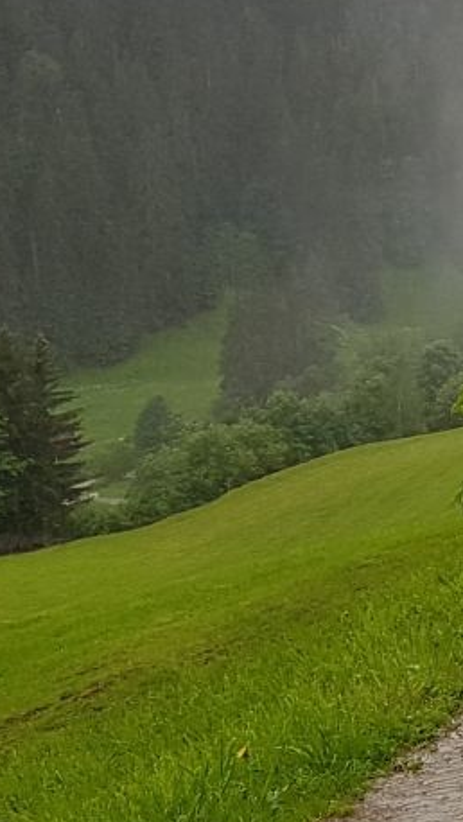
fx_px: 2158
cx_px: 1129
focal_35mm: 99
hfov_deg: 10.5
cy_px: 108
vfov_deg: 21.2
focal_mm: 4.2
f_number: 1.7
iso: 50
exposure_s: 1/239
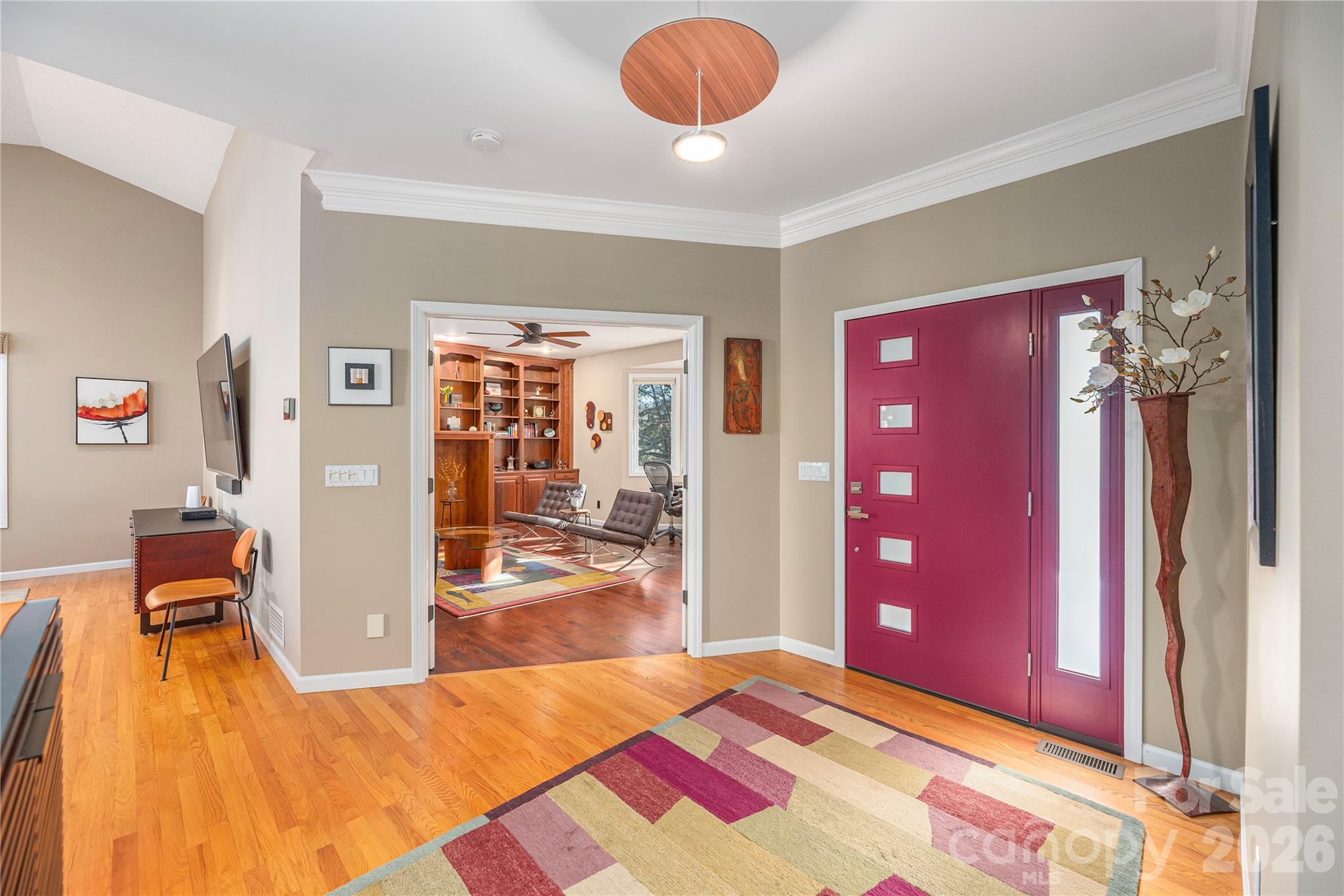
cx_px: 672
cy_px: 448
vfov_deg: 81.2
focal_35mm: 14
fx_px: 523
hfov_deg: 104.2
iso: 320
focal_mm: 14
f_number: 7.1
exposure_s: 1/80
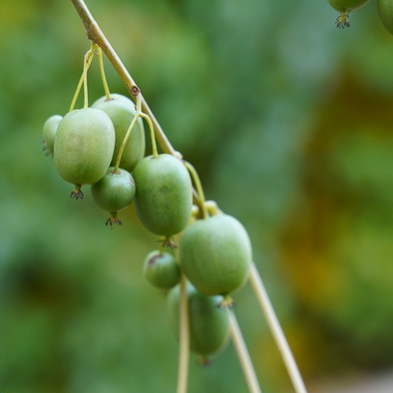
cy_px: 196
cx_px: 111
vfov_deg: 17.9
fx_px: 1246
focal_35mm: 97
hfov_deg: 17.8
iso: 400
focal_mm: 75
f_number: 4.5
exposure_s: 1/80
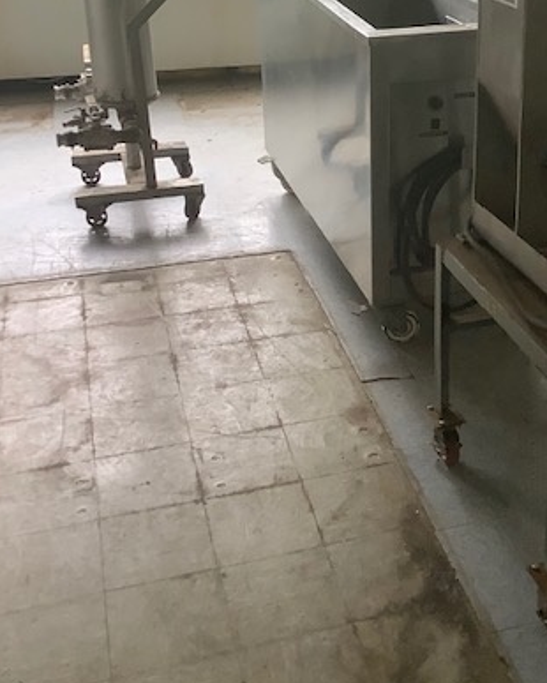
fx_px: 1011
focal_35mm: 50
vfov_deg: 37.0
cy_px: 240
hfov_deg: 29.8
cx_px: 408
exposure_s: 1/60
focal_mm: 3.3
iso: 100
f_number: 2.4
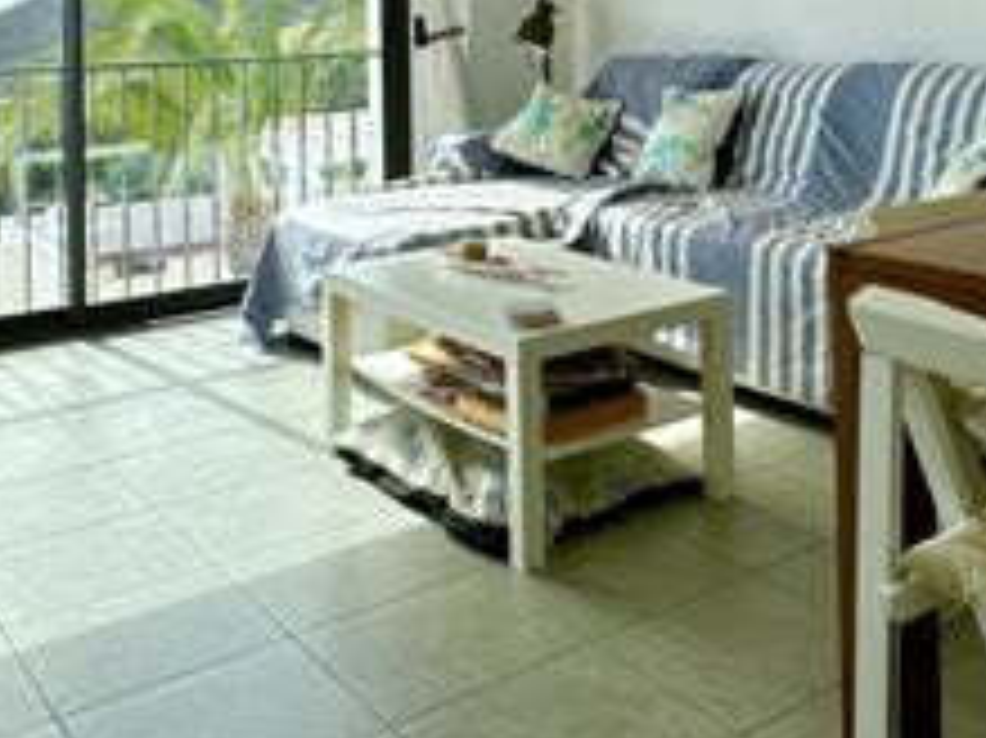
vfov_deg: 29.9
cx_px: 700
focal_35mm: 45
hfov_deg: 41.2
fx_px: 1281
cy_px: -9
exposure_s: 1/769
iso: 40
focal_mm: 2.22
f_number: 2.2
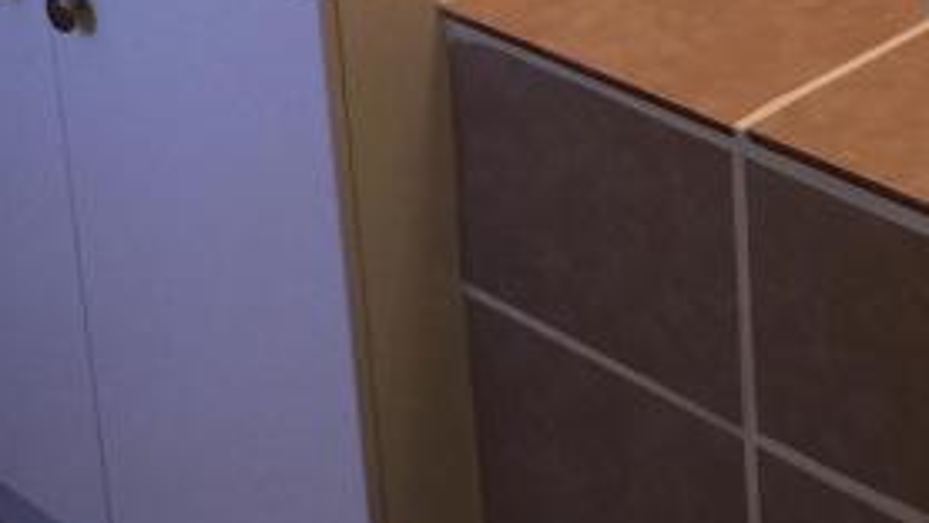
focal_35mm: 117
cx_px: 634
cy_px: -500
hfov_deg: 18.2
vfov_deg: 9.7
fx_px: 2883
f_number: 2.2
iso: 50
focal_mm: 4.15
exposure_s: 1/30
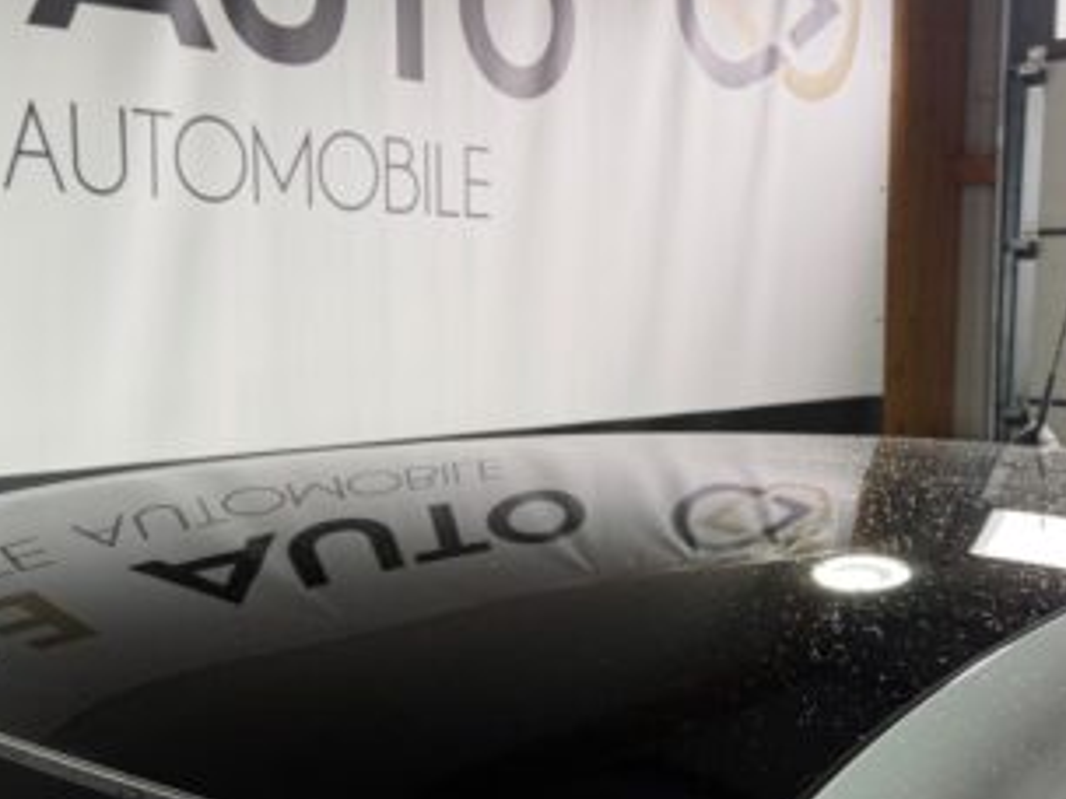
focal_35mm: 49
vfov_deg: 29.6
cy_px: 492
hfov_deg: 38.9
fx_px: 1509
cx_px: 593
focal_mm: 6.76
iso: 100
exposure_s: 1/50
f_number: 1.78
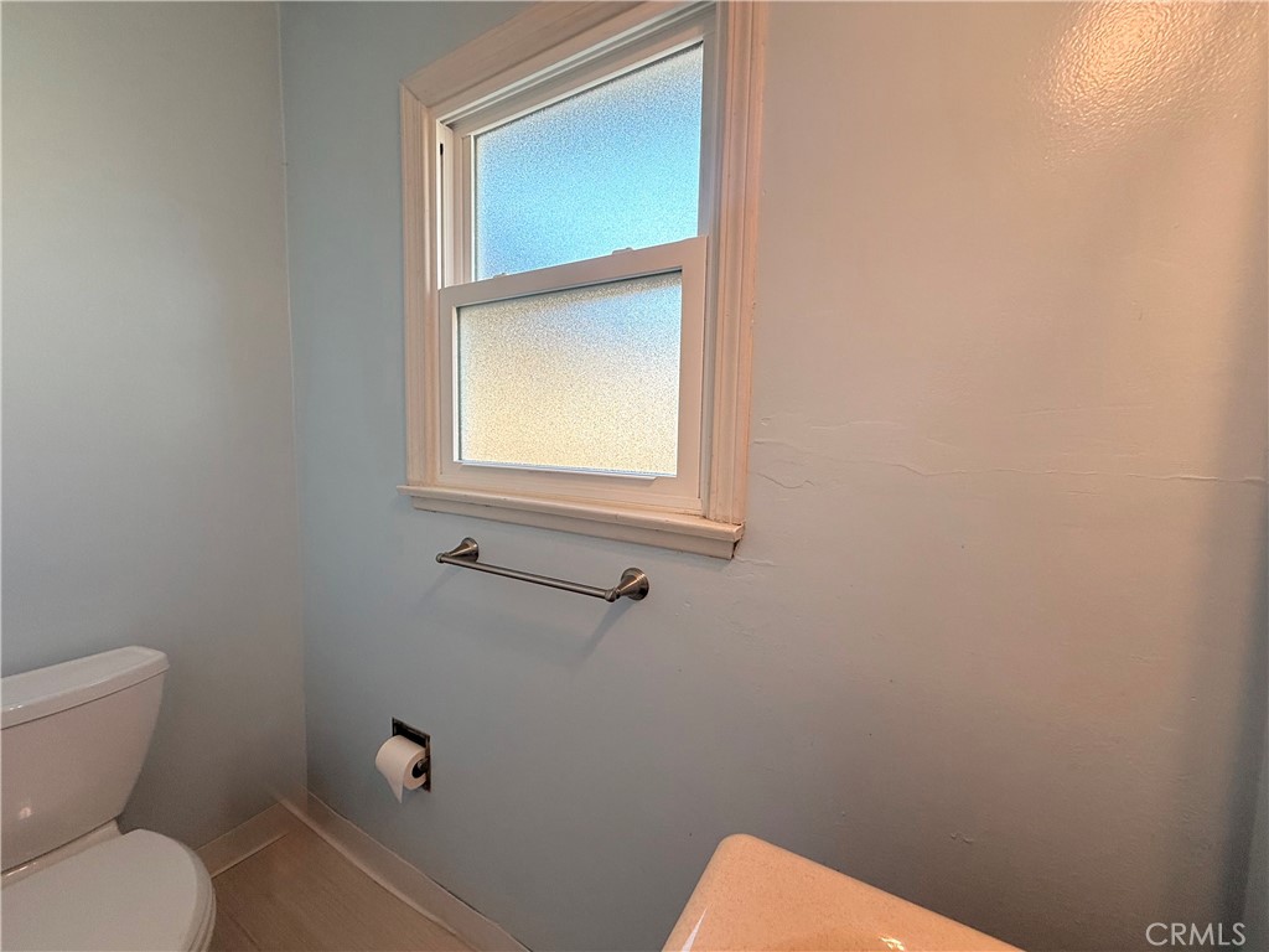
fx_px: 513
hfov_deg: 102.1
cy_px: 476
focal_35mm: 14
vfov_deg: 85.7
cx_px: 634
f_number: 2.2
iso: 100
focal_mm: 2.22
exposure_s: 1/120
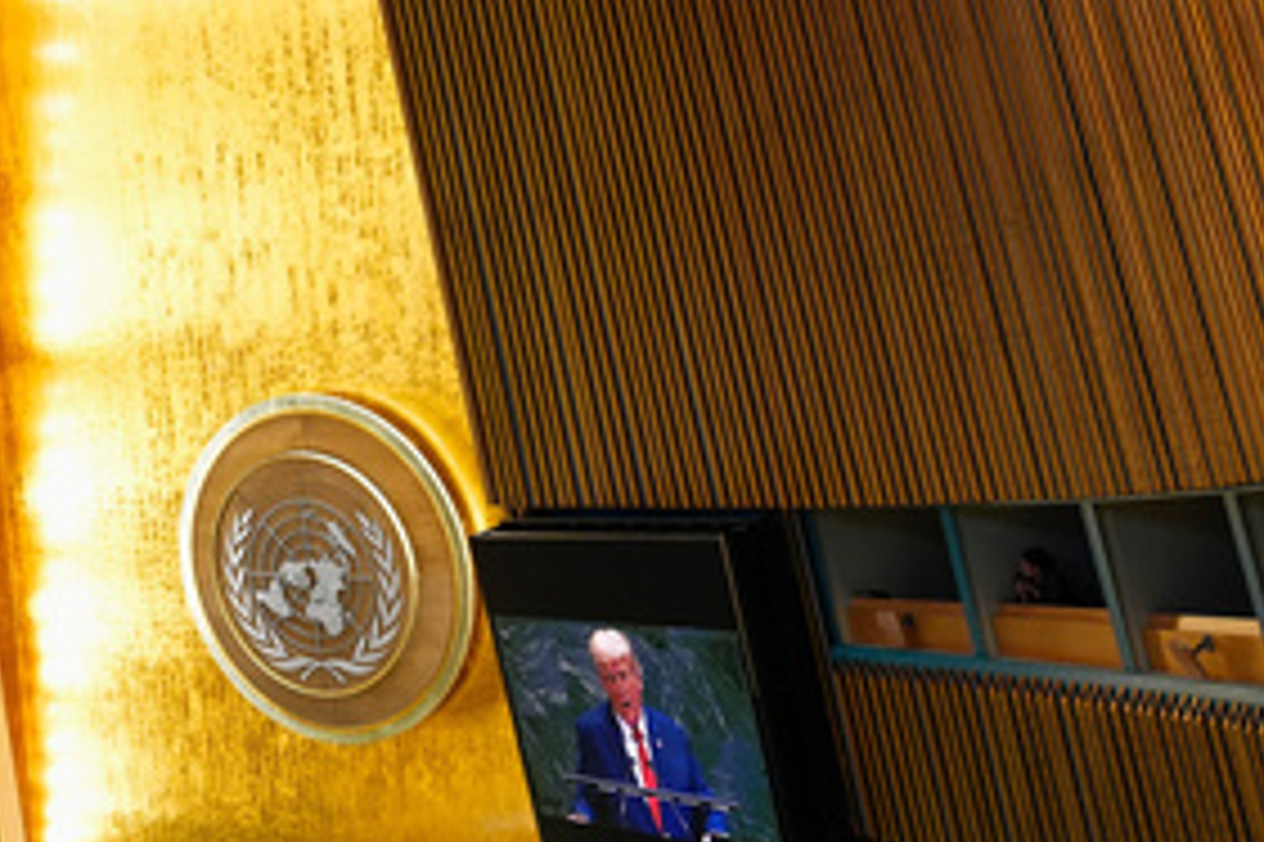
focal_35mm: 62
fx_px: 2176
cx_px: 643
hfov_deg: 32.4
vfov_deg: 21.7
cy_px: 637
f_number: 2.8
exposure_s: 1/125
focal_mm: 34
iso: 1600
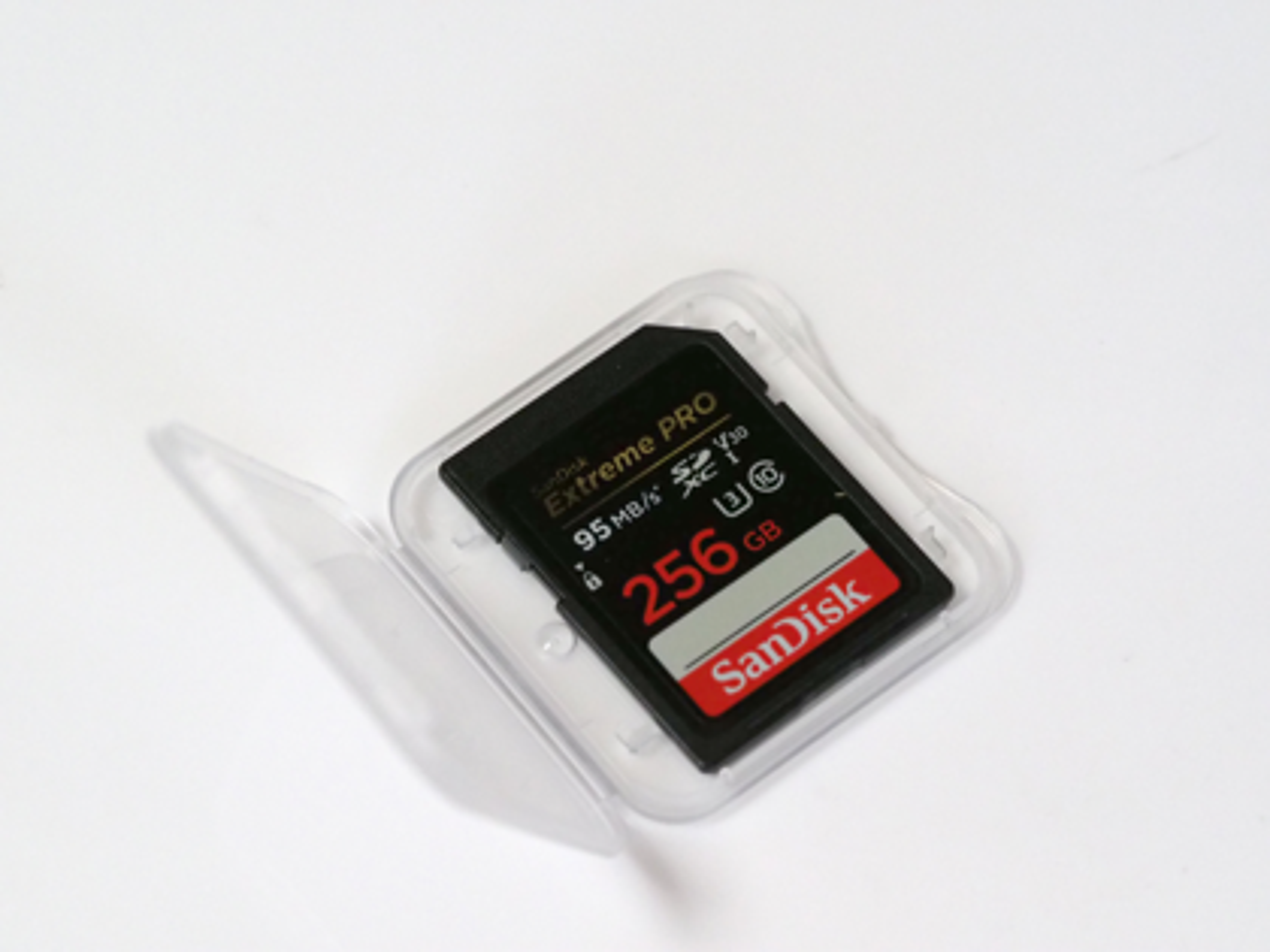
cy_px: 476
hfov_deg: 16.4
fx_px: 4403
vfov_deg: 12.3
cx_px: 635
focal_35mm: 120
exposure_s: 1/160
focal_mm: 60
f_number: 5.6
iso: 4000
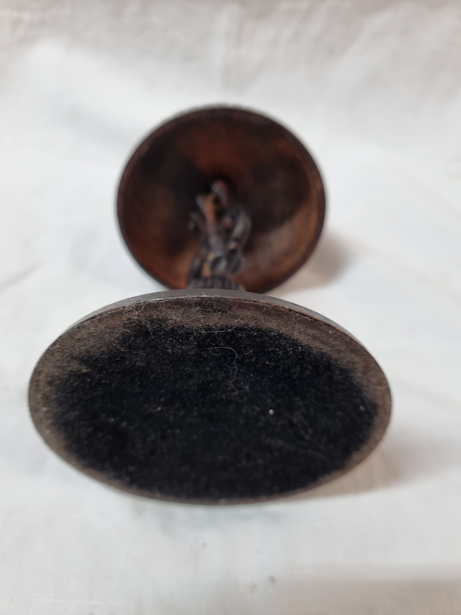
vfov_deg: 67.3
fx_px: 462
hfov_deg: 53.1
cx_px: 230
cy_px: 308
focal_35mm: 26
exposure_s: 1/50
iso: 250
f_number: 1.8
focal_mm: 5.4
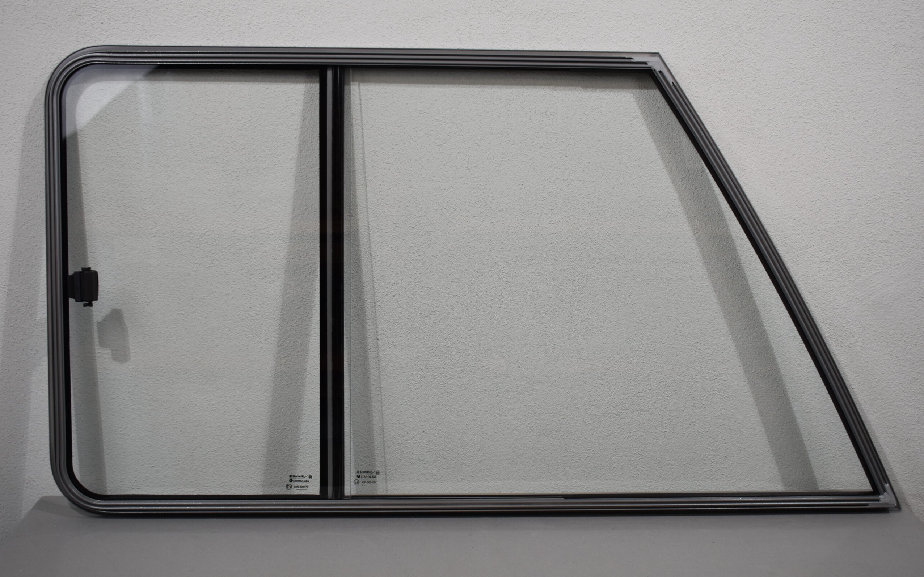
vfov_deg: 28.0
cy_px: 308
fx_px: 1158
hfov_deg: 43.5
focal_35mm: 46
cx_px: 462
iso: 320
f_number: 5.6
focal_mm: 30
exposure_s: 1/125
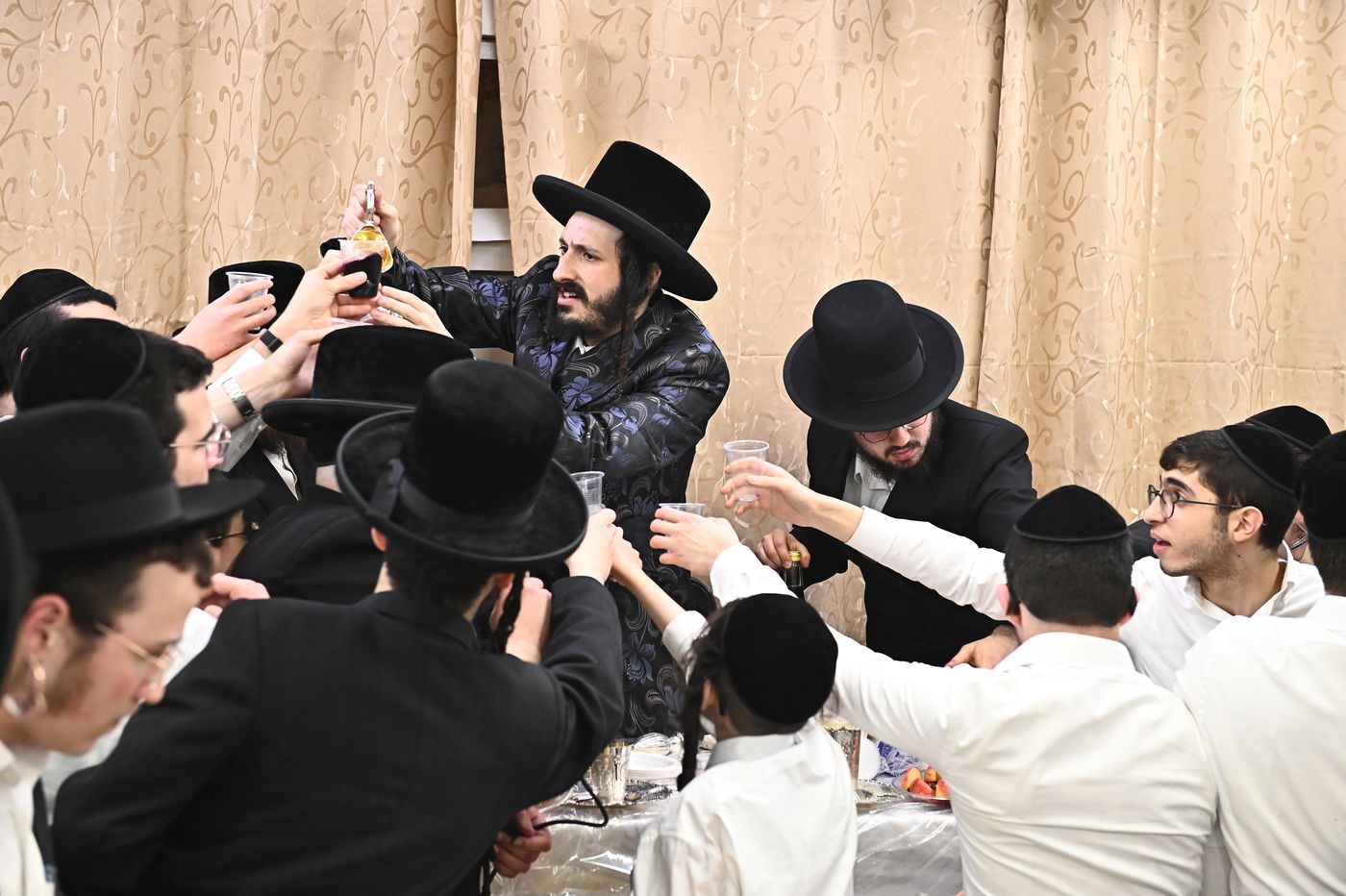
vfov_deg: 22.6
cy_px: 448
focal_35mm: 60
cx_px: 673
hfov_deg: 33.4
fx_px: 2242
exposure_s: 1/200
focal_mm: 60
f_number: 4
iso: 2000
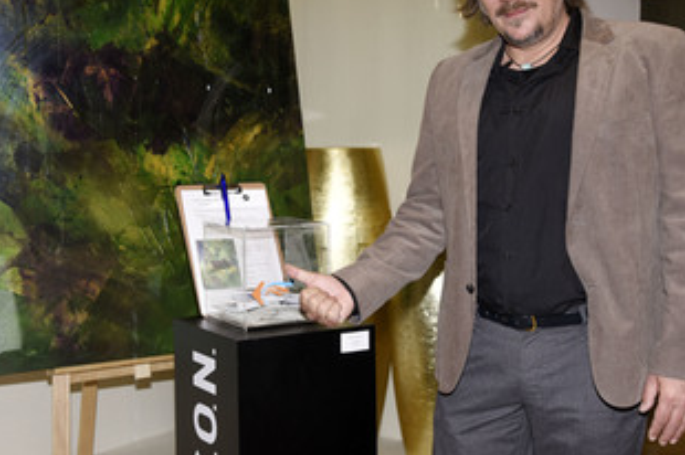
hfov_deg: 31.4
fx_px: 1216
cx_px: 317
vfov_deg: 21.2
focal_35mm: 64
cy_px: 186
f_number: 6.3
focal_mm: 44
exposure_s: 1/125
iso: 640
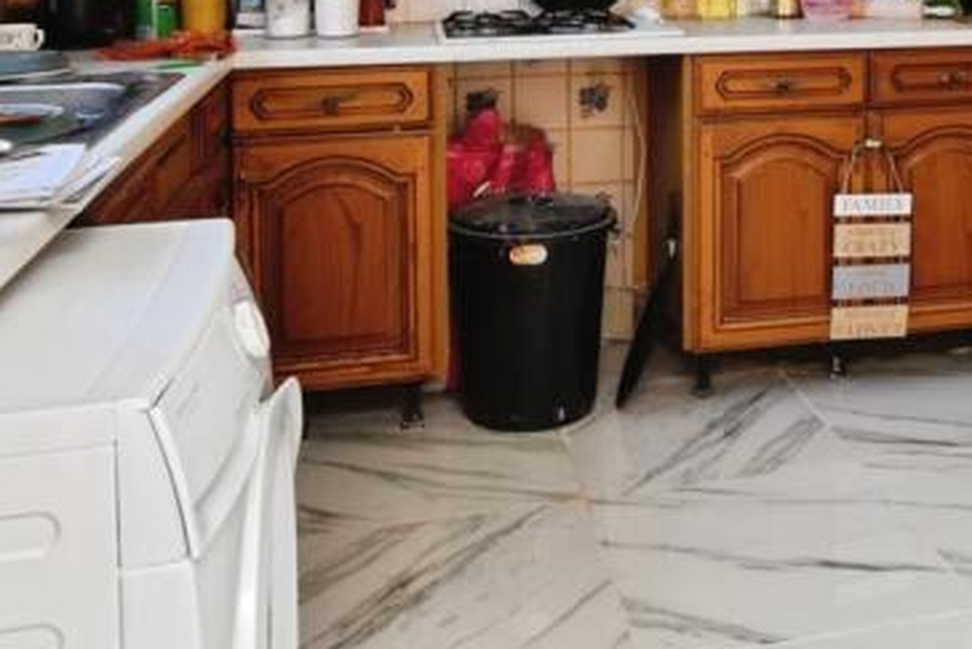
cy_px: -61
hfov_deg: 41.8
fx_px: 1215
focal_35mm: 45
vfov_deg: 27.4
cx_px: 766
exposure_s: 1/30
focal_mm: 16
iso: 400
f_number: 7.1
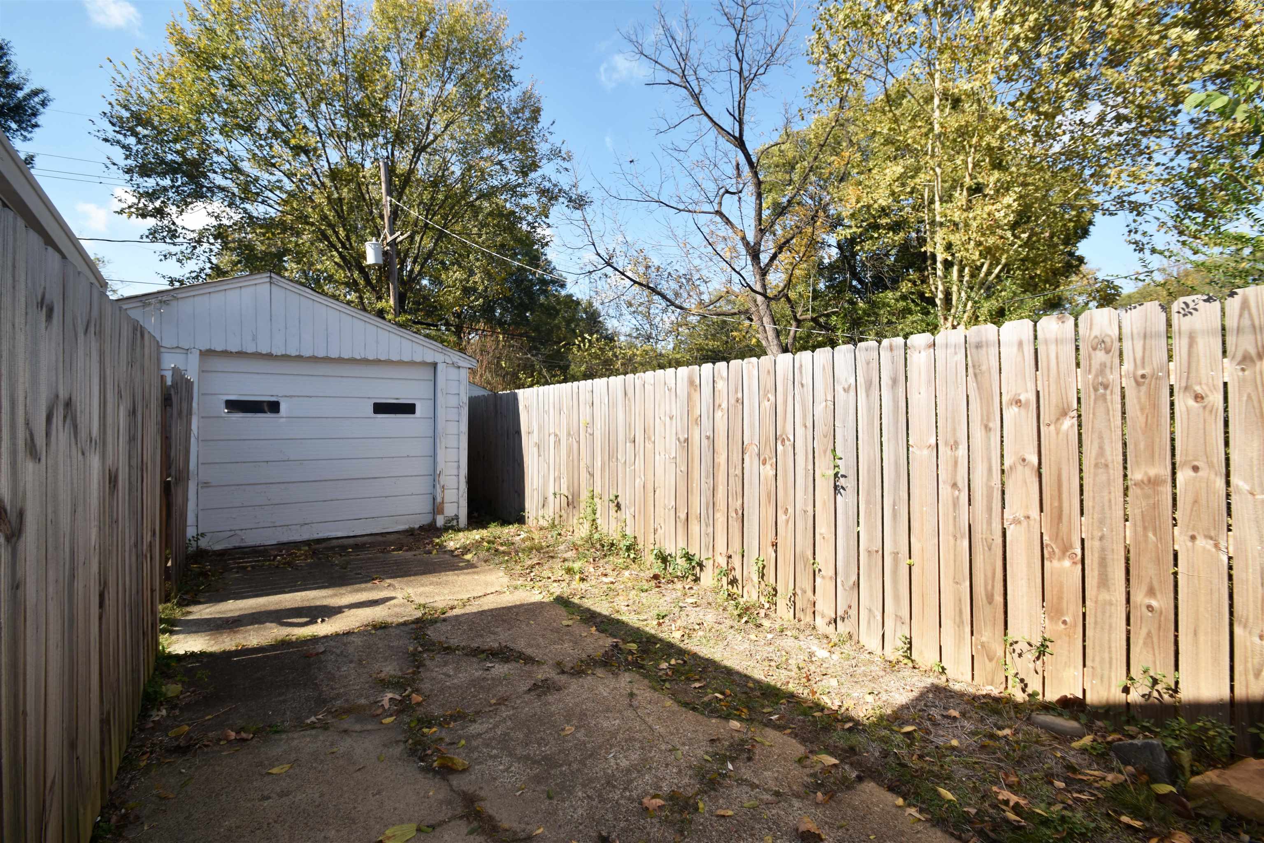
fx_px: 527
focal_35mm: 15
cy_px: 422
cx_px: 632
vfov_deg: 77.3
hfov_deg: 100.4
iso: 100
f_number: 7.1
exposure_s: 1/200
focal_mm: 10
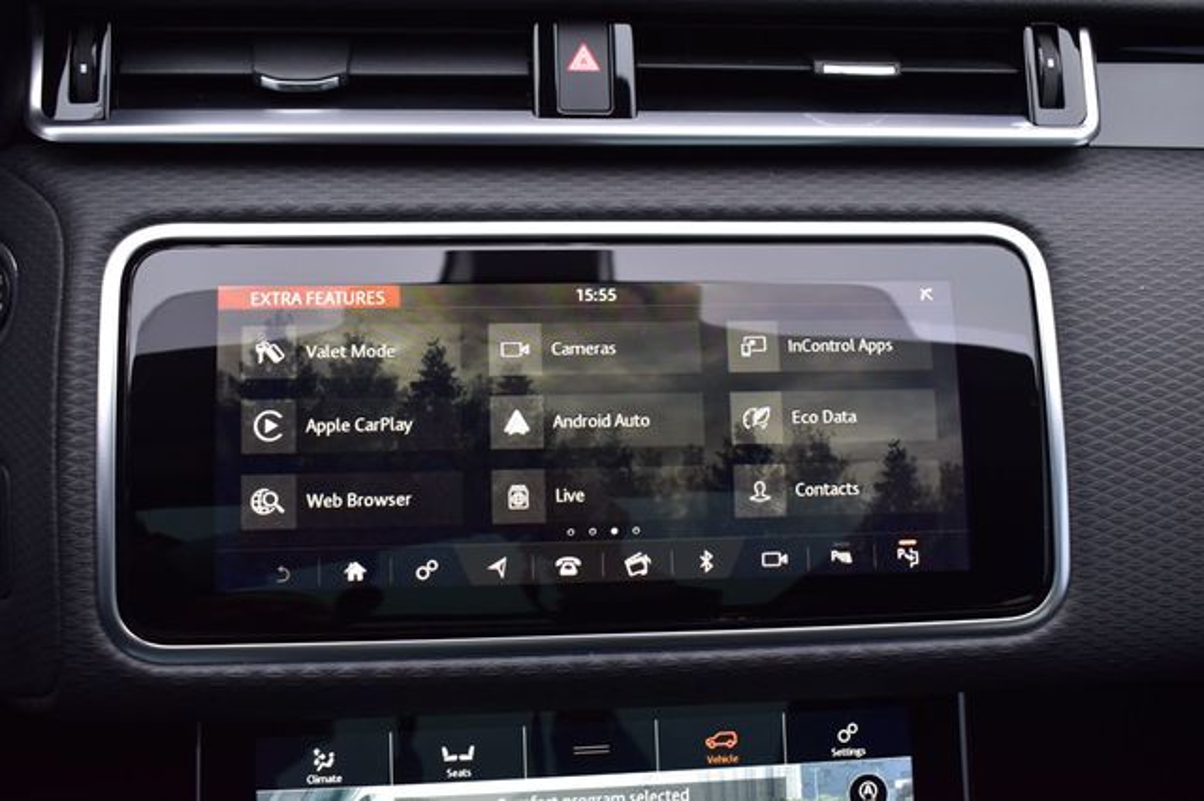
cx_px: 602
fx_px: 1354
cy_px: 400
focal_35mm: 40
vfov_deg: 33.0
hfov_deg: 47.9
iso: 400
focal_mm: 27
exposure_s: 1/15
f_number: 6.3
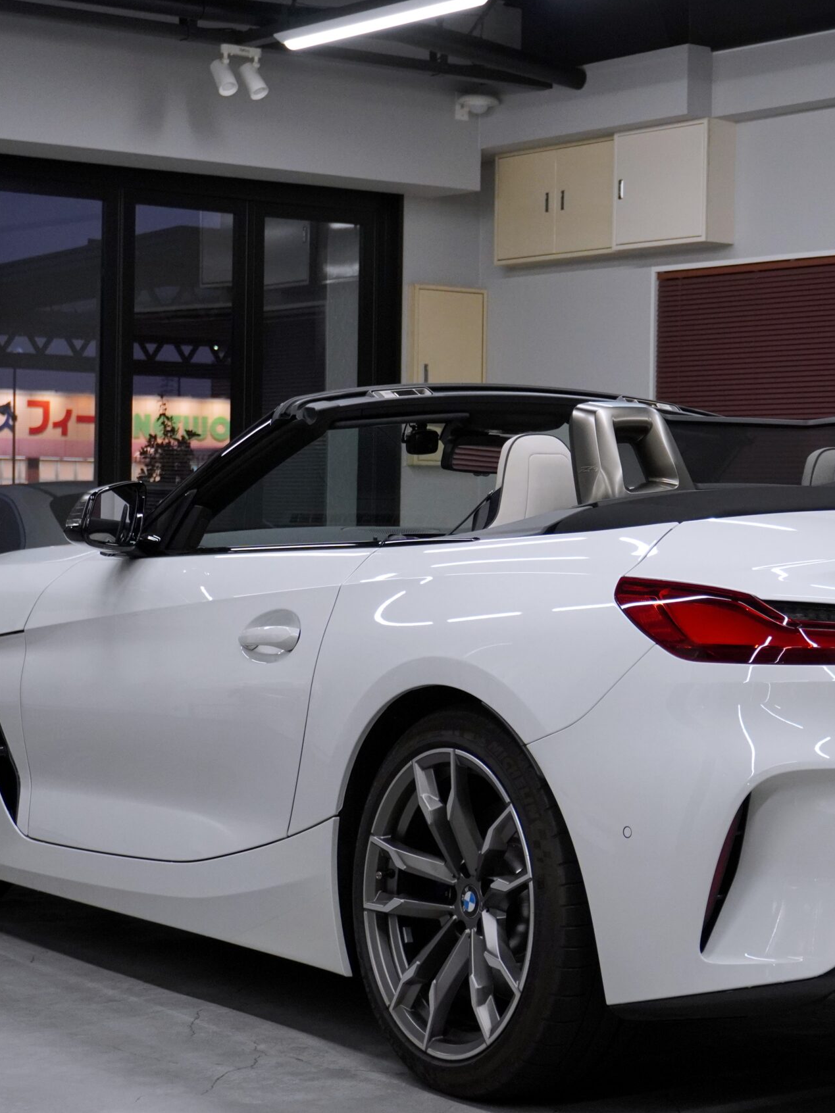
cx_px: 639
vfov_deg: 24.2
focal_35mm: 81
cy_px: 554
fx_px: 2596
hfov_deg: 18.1
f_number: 5.6
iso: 1250
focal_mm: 37
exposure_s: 1/160
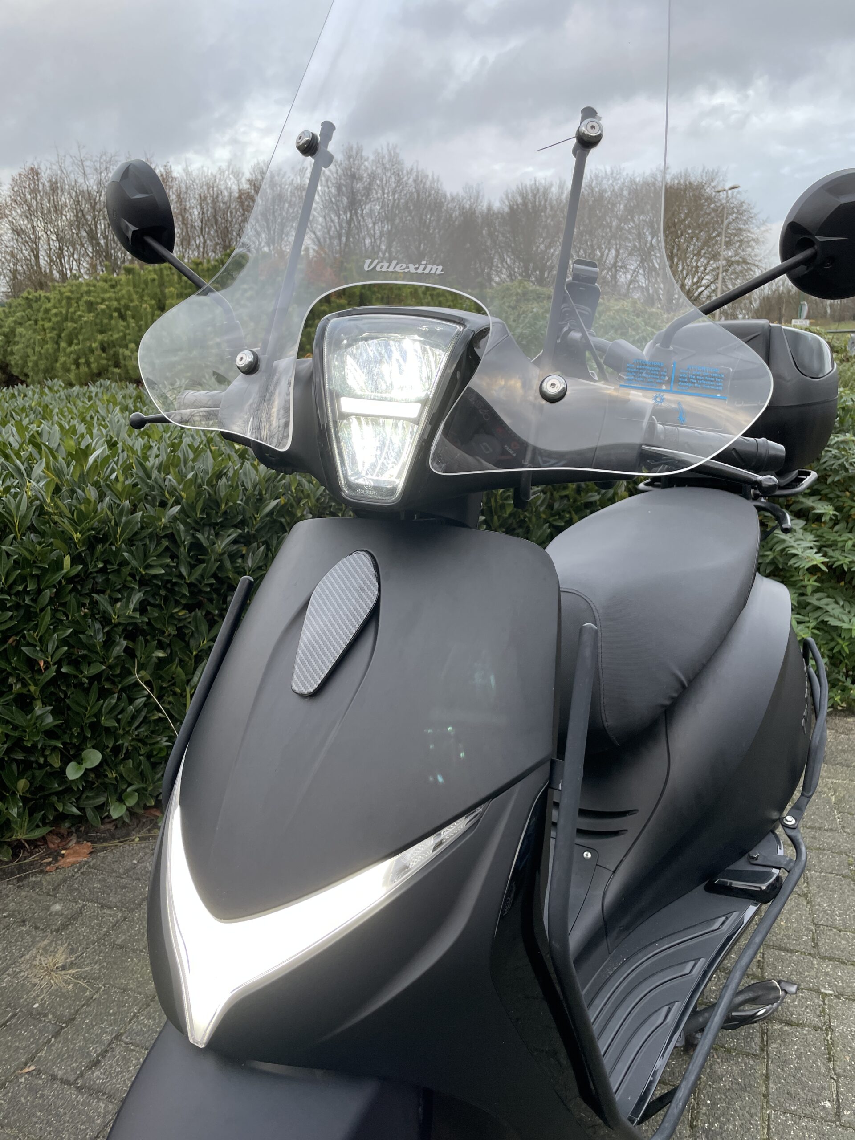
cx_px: 428
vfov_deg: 67.3
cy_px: 570
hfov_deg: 53.1
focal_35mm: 26
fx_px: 856
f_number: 1.6
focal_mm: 4.2
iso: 50
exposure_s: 1/64
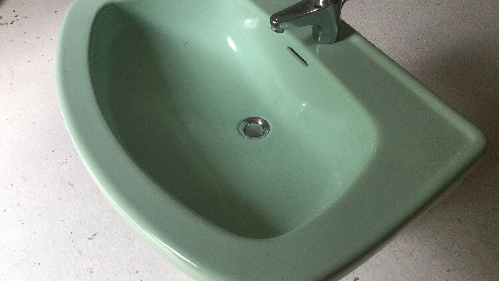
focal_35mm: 34
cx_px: 249
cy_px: 133
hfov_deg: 58.0
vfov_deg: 34.6
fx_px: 450
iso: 40
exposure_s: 1/33
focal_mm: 3.3
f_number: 2.4
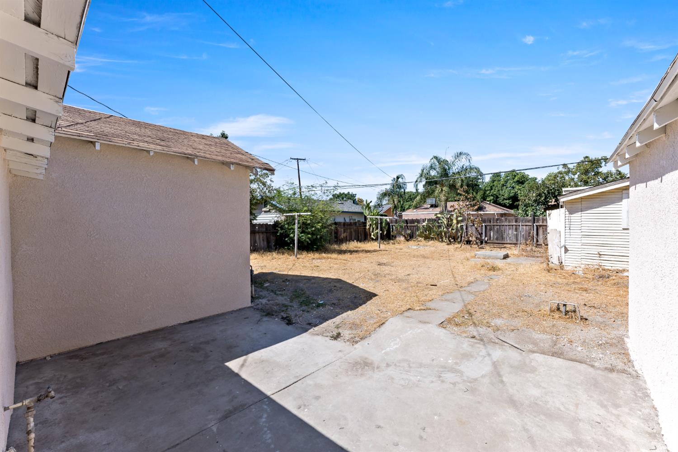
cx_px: 339
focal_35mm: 15
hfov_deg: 101.5
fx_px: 277
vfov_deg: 78.5
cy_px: 226
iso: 80
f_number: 10
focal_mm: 14.7
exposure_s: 1/200
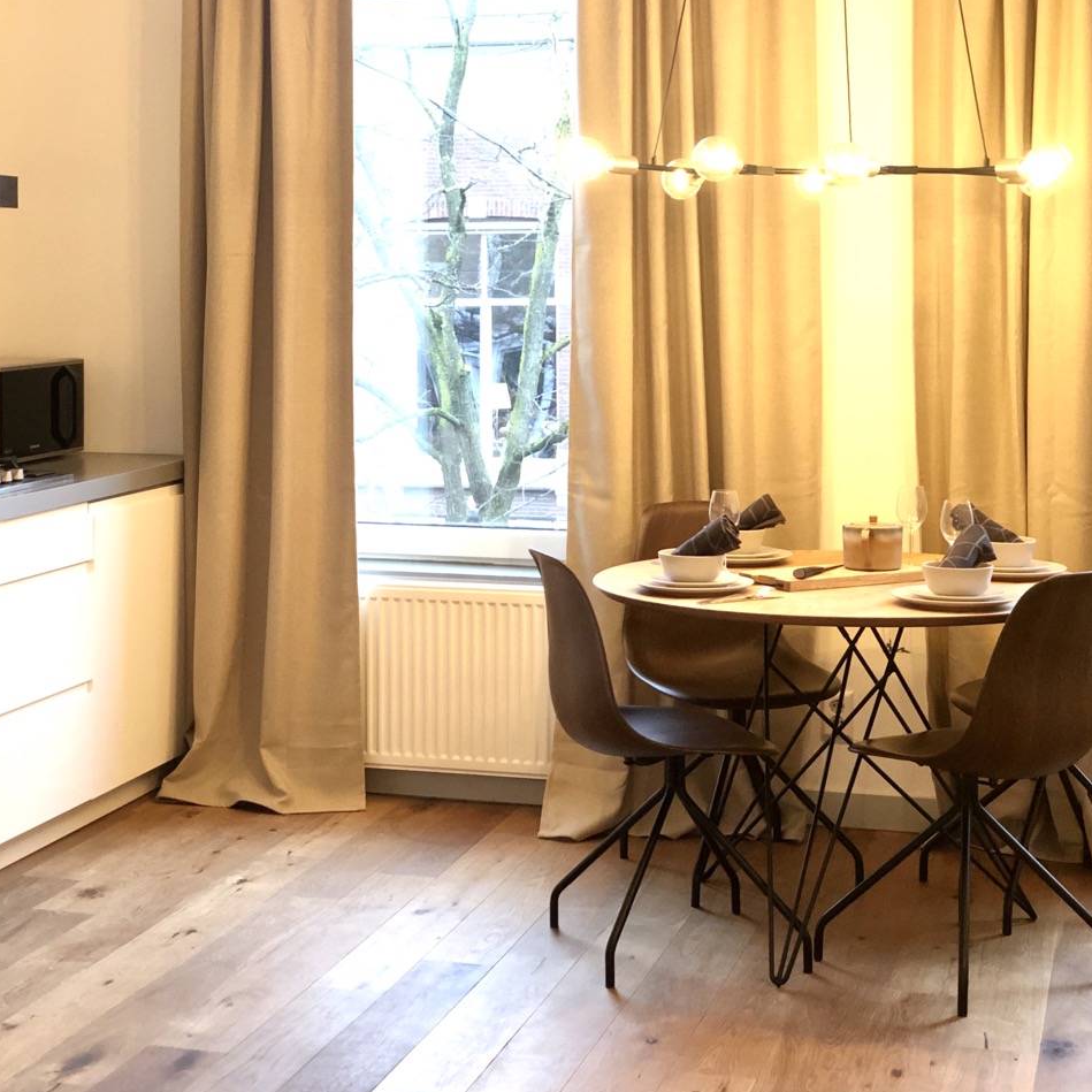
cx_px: 542
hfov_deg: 27.7
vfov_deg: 27.6
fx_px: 2213
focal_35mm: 62
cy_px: 364
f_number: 2.4
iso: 160
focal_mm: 6
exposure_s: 1/10
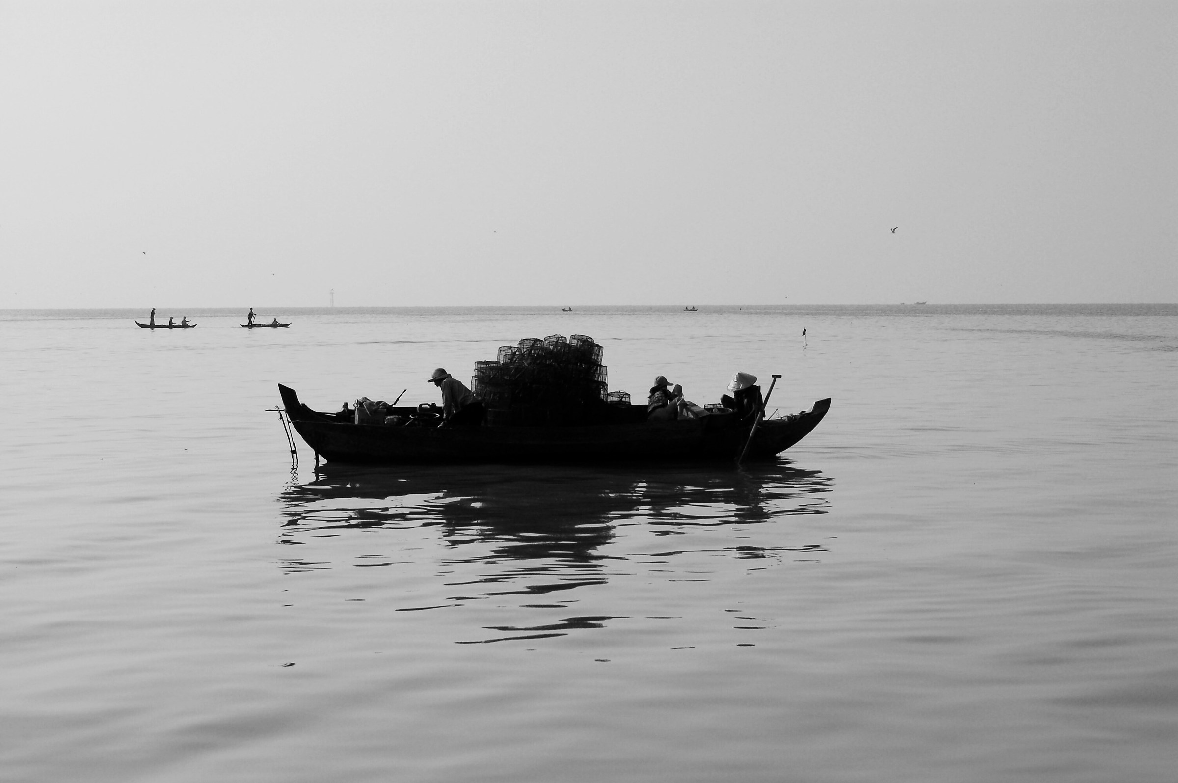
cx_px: 589
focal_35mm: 82
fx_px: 2697
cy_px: 392
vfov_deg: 16.5
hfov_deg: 24.6
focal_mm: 55
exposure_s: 1/400
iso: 200
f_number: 11
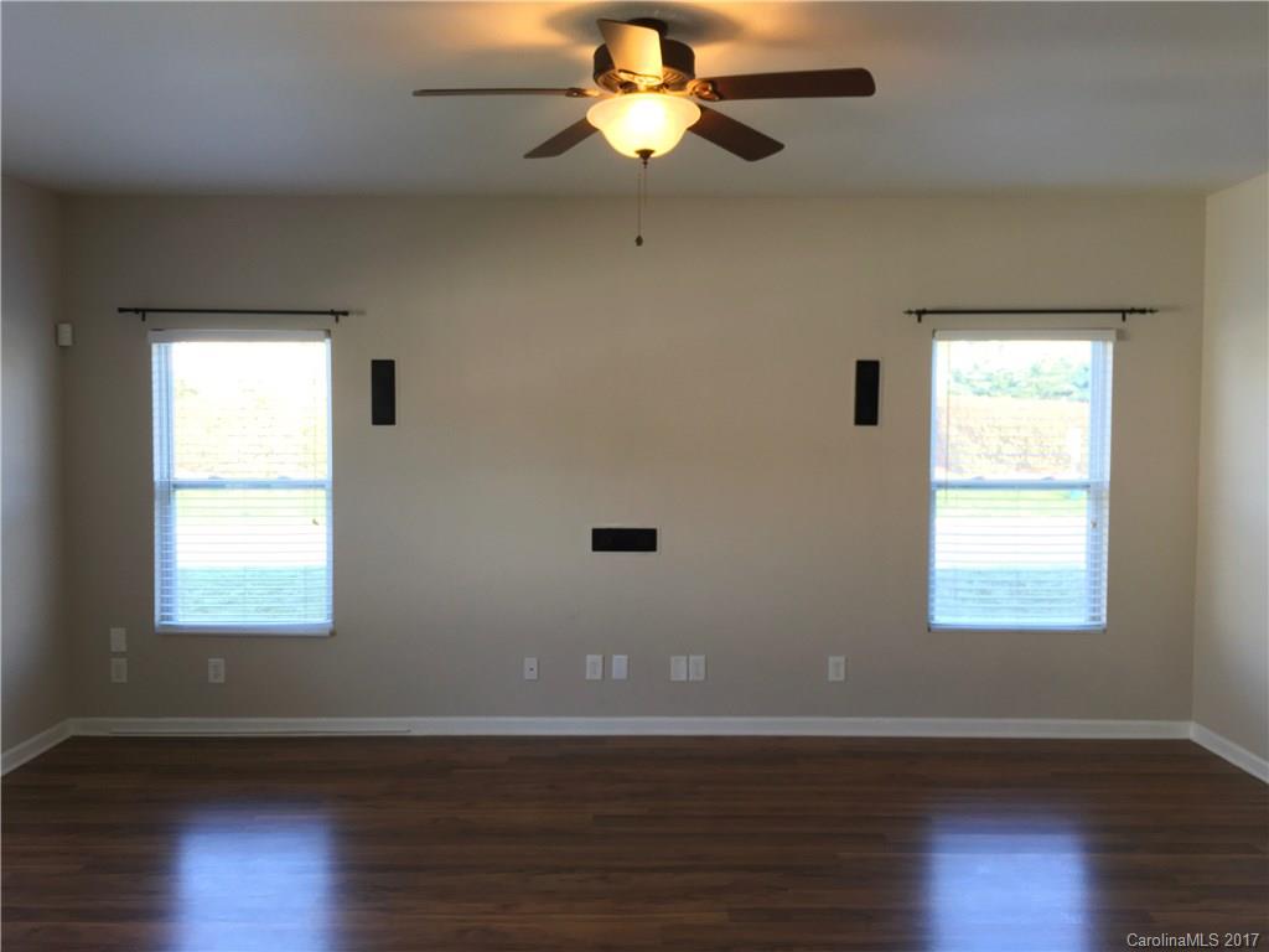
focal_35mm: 29
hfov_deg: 61.7
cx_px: 634
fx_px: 1063
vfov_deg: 48.2
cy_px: 476
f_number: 2.2
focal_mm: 4.15
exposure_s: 1/30
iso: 32
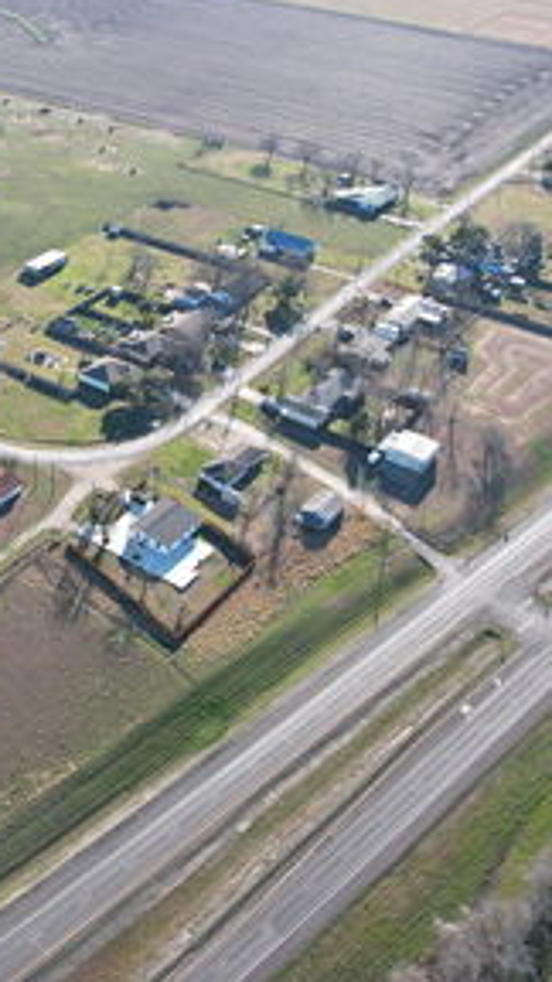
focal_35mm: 41
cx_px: 10
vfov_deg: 49.4
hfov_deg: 27.5
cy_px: 486
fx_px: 1067
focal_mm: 8.38
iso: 100
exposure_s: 1/640
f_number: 2.8
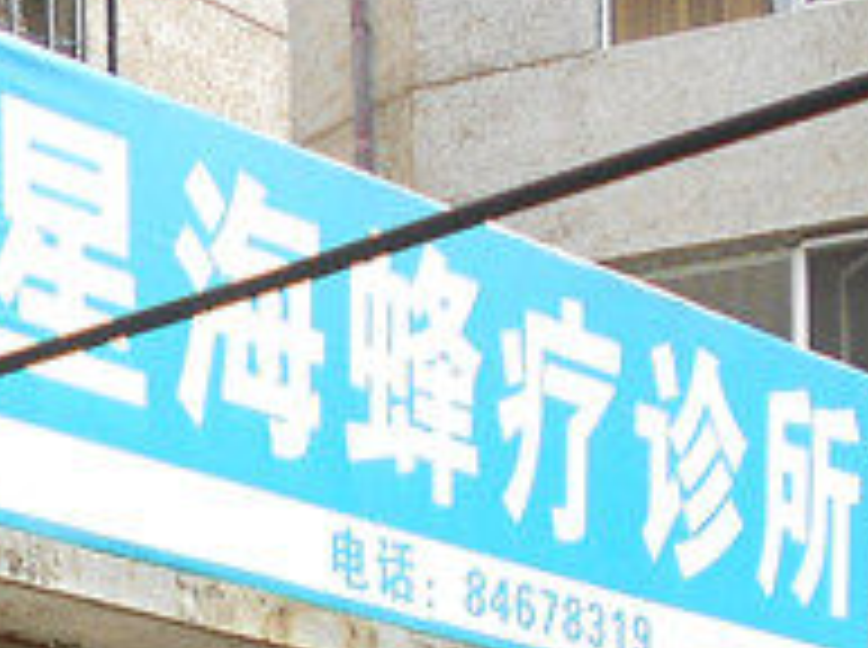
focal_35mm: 108
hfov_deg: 17.6
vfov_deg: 12.1
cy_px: 1318
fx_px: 2703
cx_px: -72
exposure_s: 1/200
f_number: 3.2
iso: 80
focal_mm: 4.6
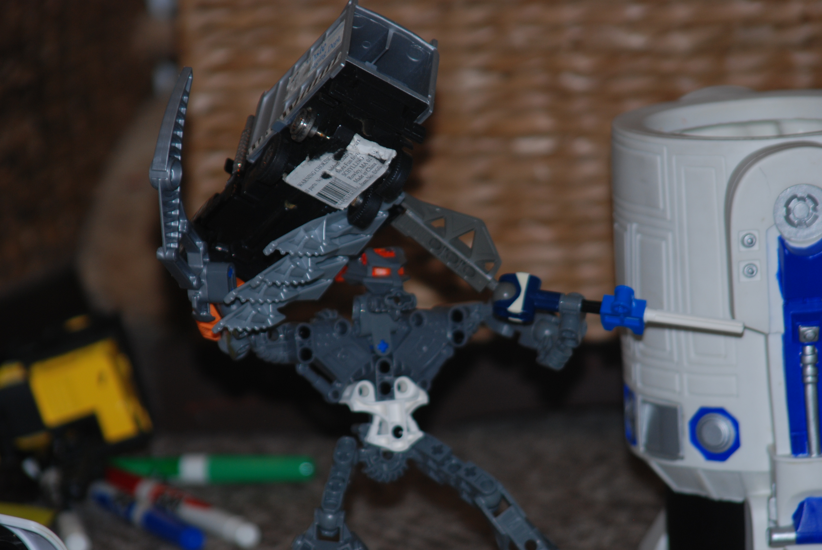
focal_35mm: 300
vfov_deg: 4.6
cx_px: 411
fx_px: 6858
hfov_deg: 6.9
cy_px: 275
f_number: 5.6
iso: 200
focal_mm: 200
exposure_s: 1/60
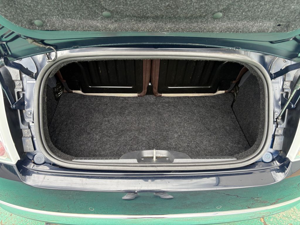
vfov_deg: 53.1
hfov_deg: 67.3
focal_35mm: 26
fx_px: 225
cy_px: 112
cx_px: 150
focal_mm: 5.96
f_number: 1.6
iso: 80
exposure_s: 1/179
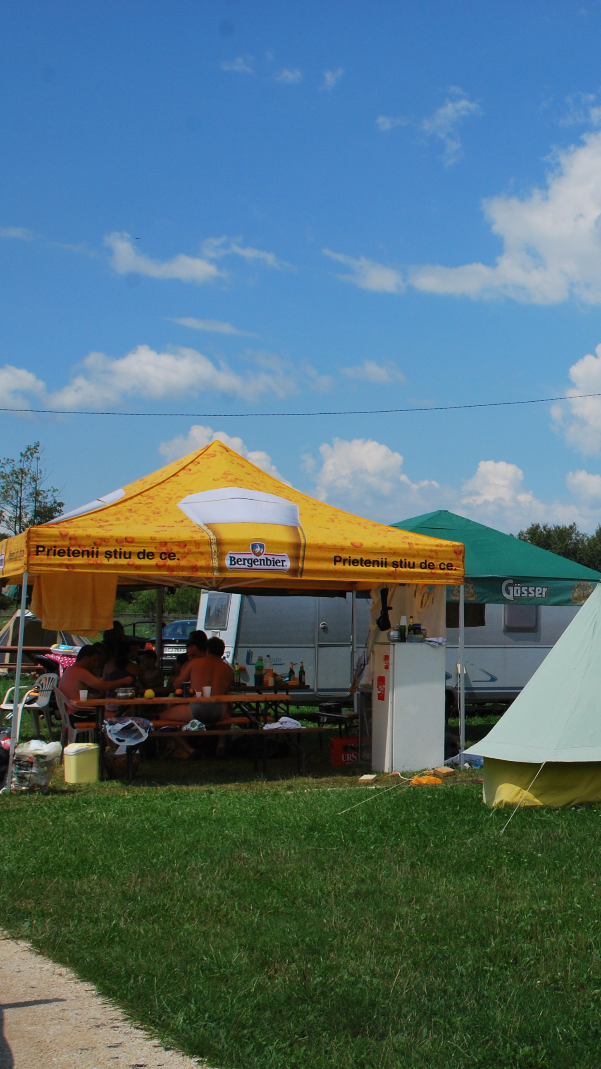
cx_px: 737
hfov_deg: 17.4
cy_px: 534
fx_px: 1869
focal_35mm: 66
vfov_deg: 31.9
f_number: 10
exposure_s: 1/400
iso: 200
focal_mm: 28
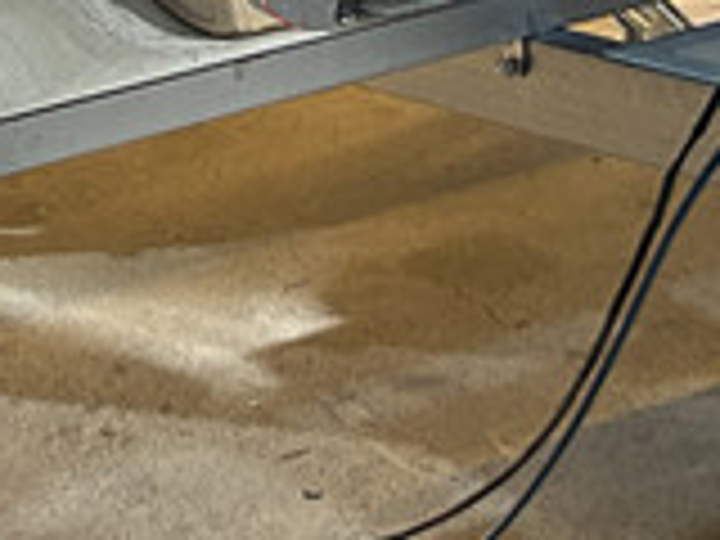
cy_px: -558
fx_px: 2704
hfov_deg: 15.0
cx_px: 81
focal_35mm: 130
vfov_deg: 10.4
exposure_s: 1/50
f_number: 1.5
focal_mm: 5.7
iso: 200
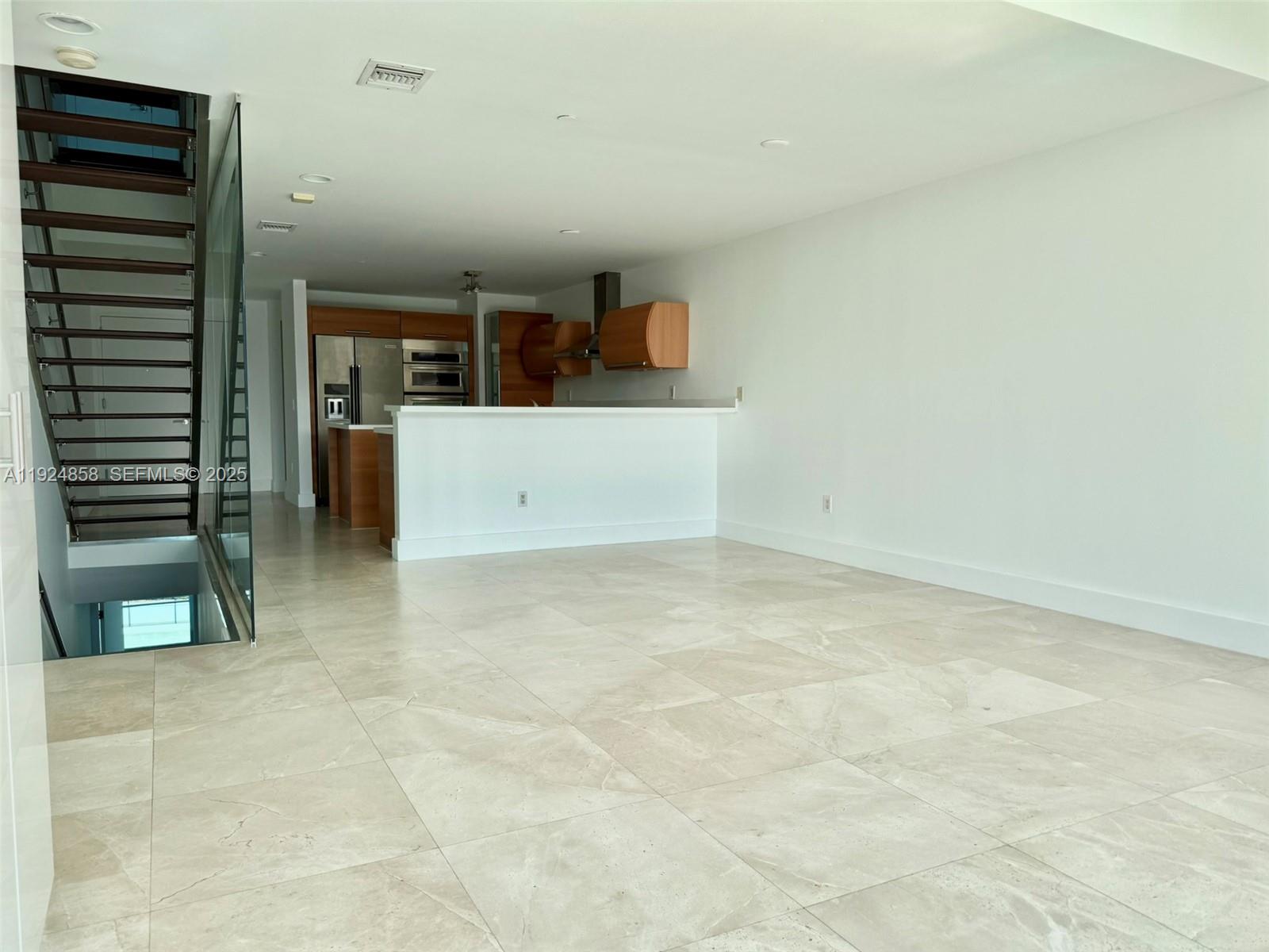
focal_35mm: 24
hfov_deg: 71.6
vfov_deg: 56.8
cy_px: 476
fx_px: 880
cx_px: 634
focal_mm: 6.76
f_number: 1.78
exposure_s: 1/1292
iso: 80
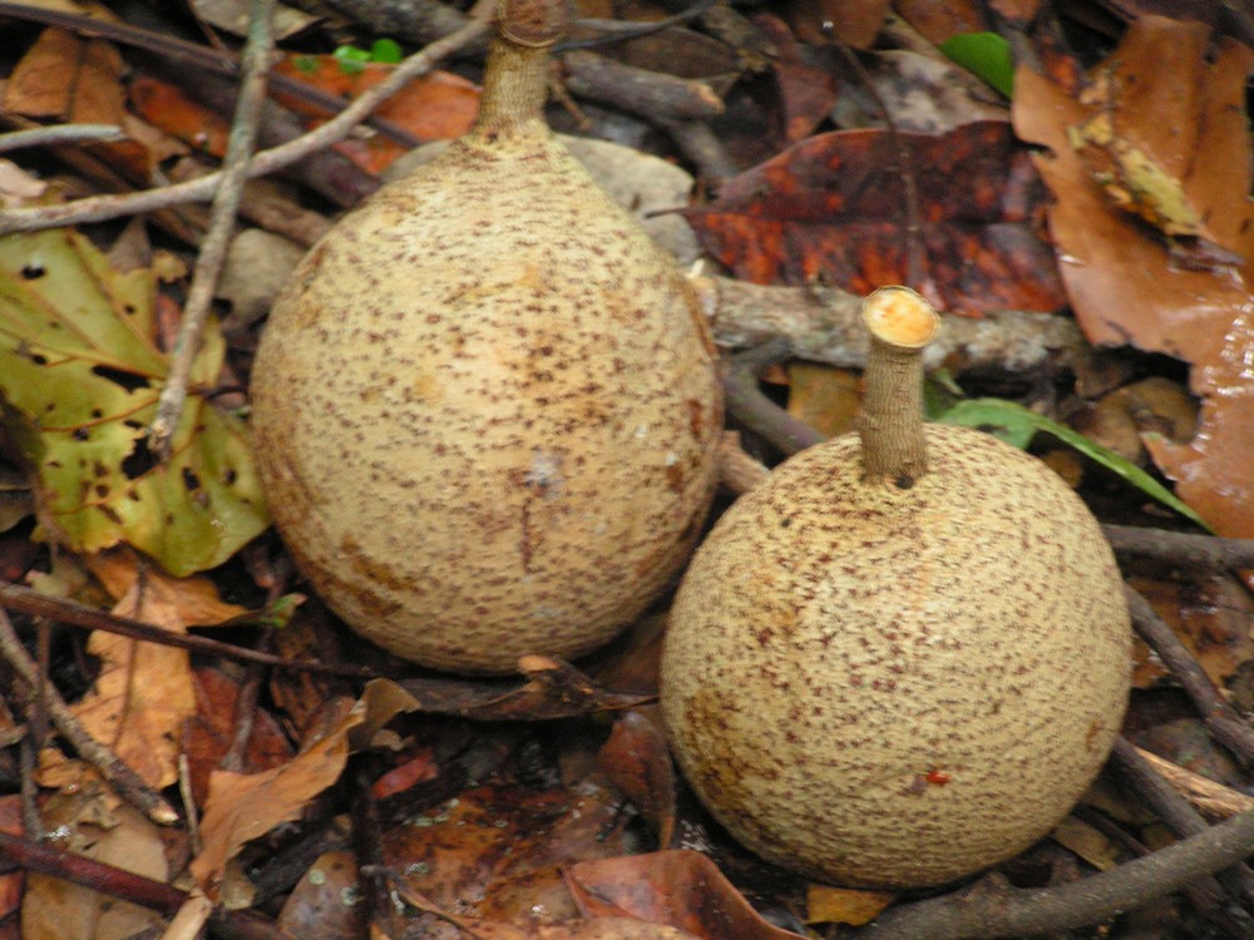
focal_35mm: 188
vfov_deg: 7.9
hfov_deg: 10.5
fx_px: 6810
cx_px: 627
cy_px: 470
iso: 200
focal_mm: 31.2
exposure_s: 1/4
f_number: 3.2
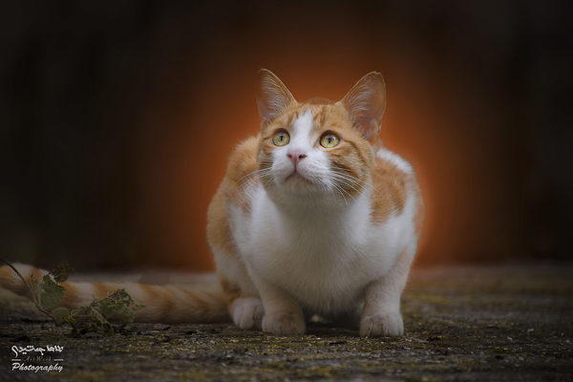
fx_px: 3342
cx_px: 286
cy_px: 191
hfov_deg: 9.8
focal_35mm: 210
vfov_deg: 6.5
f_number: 5.6
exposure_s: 1/200
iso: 640
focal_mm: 140
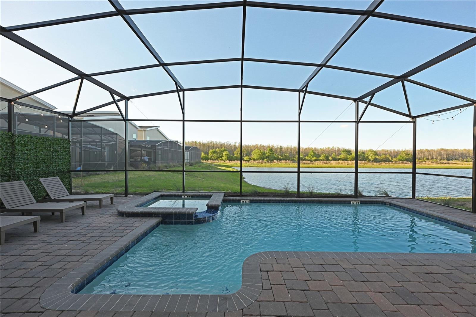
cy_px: 158
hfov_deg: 104.3
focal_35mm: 14
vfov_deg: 81.2
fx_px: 185
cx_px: 238
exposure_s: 1/250
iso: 200
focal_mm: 14
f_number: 5.6
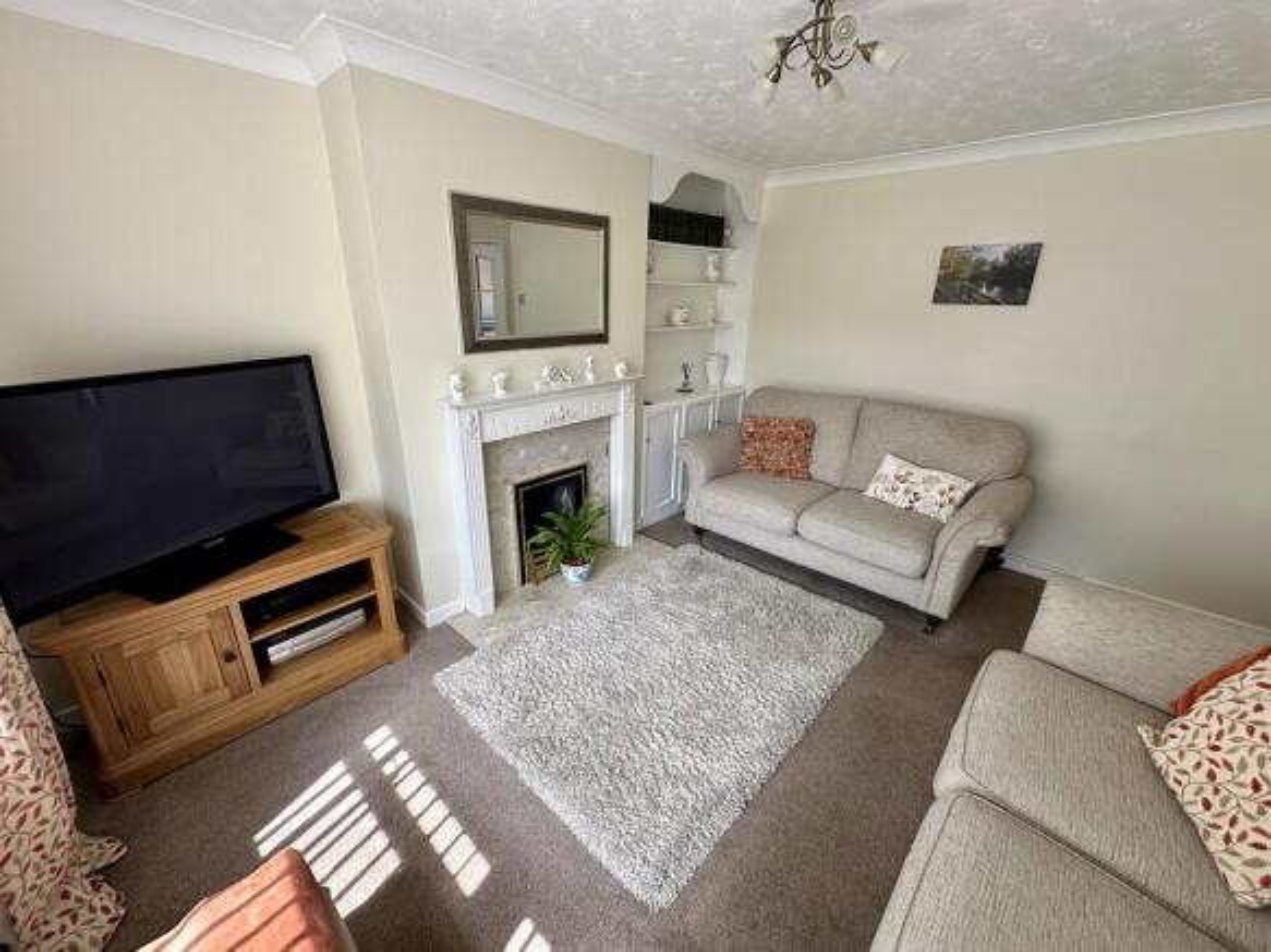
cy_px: 476
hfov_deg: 102.1
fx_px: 514
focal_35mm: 14
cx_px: 636
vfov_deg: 85.7
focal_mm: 2.22
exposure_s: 1/140
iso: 40
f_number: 2.2
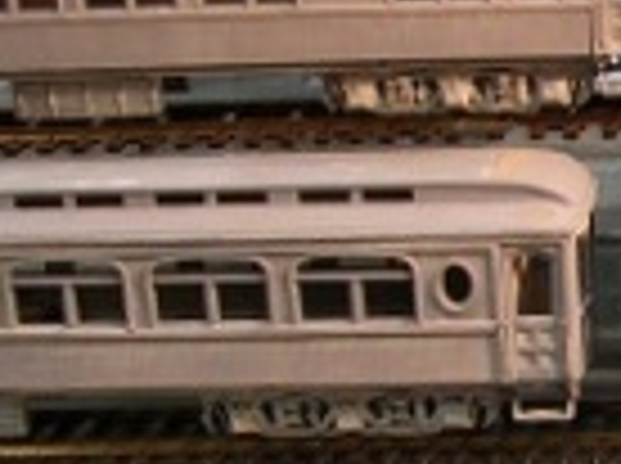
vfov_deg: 11.6
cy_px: 284
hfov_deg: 14.3
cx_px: 994
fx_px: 2274
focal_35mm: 127
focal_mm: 5.8
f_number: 2.8
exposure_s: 1/16.5
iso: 50
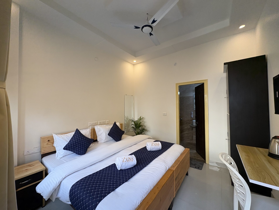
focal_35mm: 14
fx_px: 113
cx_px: 140
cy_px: 105
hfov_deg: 102.1
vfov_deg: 85.7
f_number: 2.2
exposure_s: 1/100
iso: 80
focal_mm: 2.22
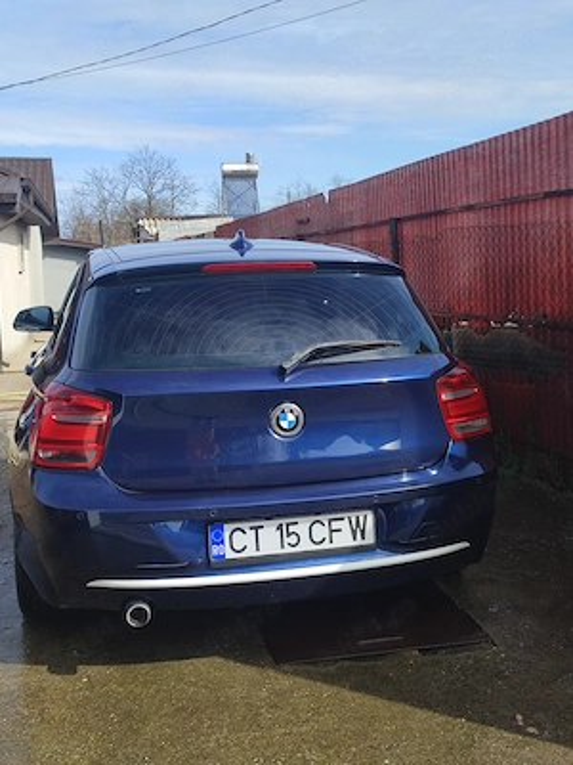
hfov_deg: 54.9
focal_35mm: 25
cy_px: 382
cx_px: 286
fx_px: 552
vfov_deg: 69.4
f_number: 1.9
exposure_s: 1/537
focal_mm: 6.04
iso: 50
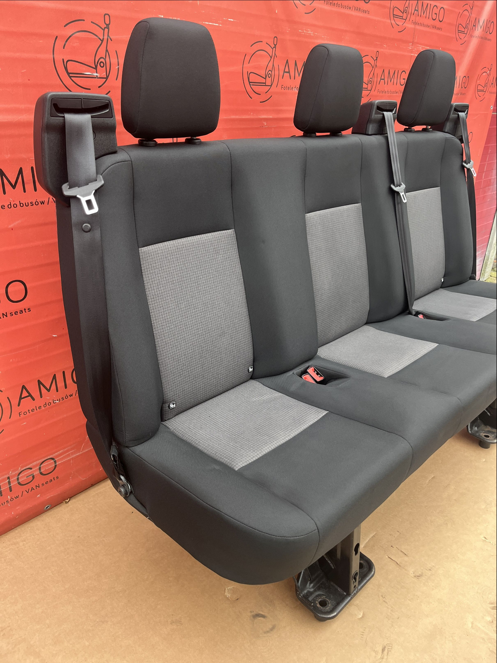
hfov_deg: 53.1
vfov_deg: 67.3
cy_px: 332
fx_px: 498
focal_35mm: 26
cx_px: 248
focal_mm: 5.1
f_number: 1.6
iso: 80
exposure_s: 1/122
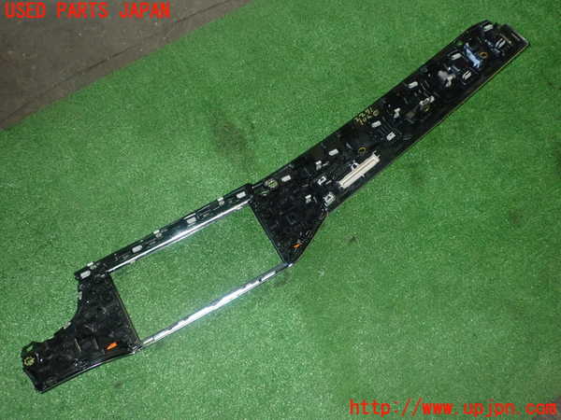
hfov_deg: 56.8
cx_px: 280
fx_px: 519
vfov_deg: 44.2
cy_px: 210
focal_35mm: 32
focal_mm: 5.79
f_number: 7.1
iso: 800
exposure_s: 1/30
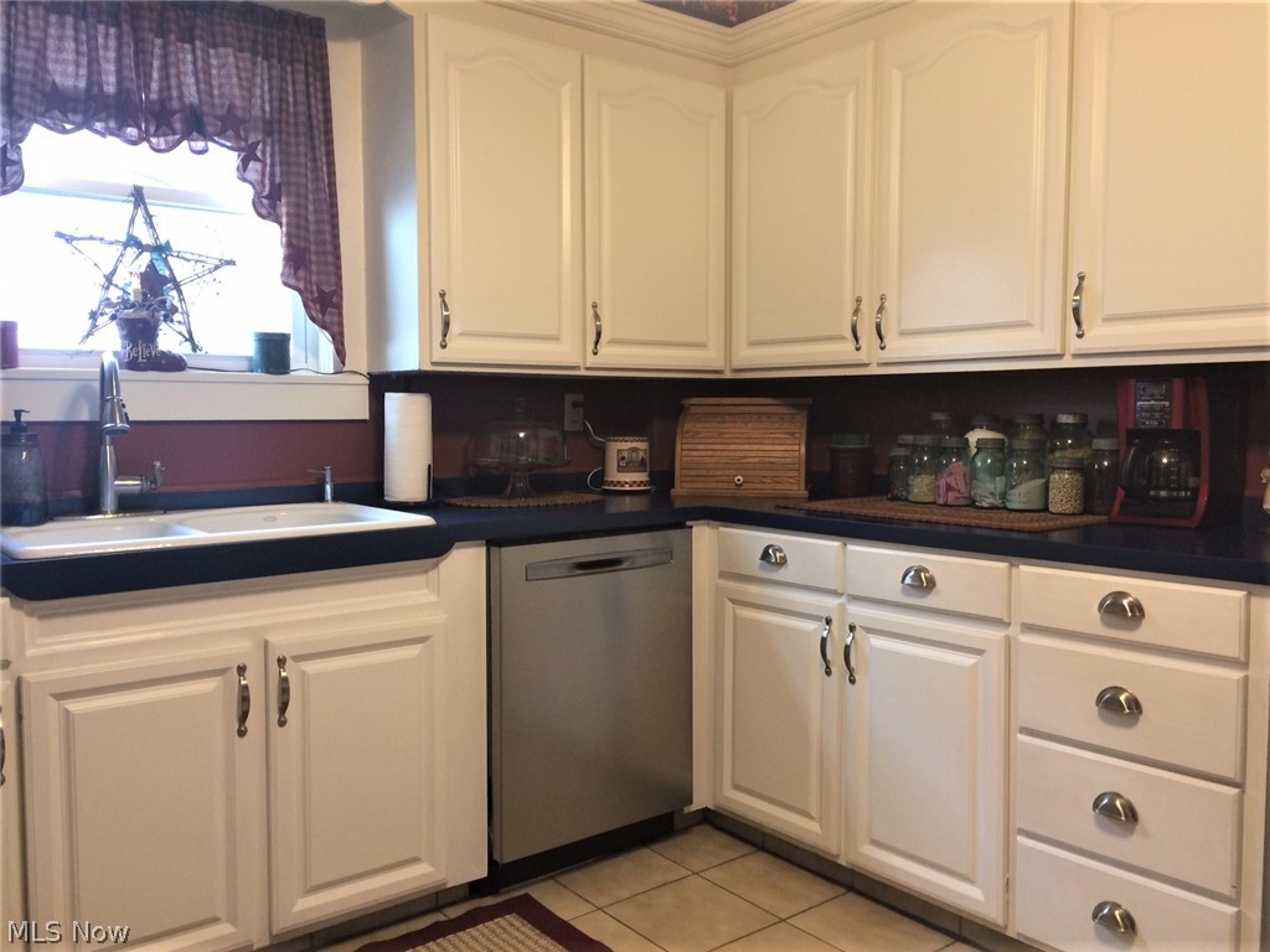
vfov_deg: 48.2
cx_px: 635
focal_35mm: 29
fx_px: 1064
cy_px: 476
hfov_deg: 61.7
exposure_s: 1/30
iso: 100
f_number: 2.2
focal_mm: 4.15
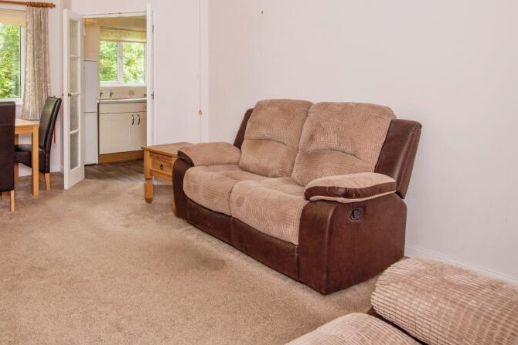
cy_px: 86
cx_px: 123
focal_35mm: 26
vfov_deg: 47.7
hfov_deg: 64.7
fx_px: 374
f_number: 11
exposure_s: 1/60
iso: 400
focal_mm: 17
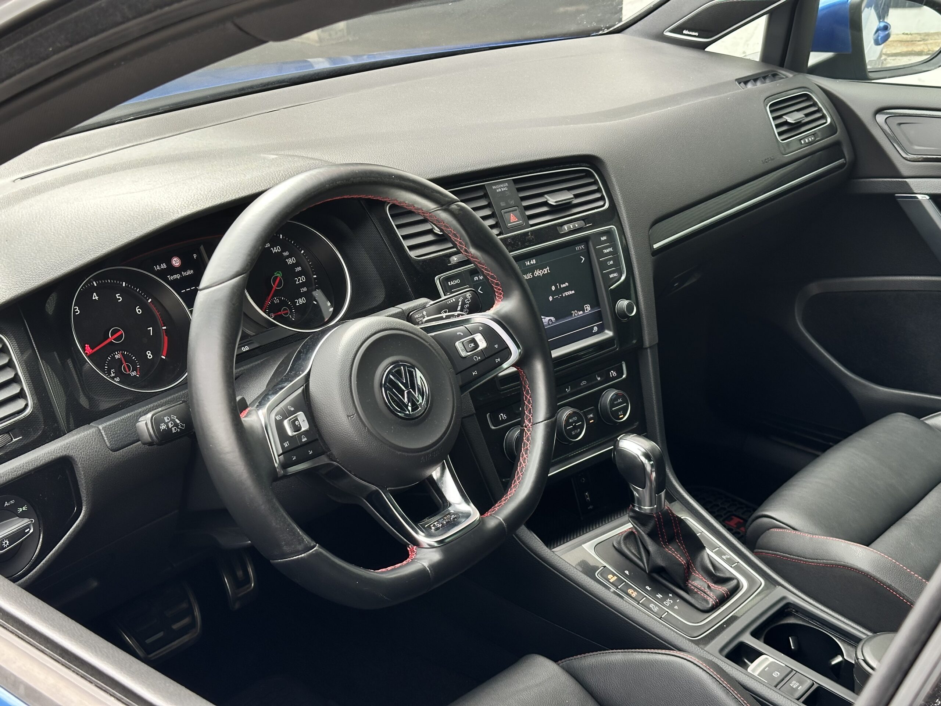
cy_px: 353
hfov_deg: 39.7
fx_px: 1305
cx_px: 470
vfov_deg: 30.3
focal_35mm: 48
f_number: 1.78
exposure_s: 1/172
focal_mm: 6.86
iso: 64
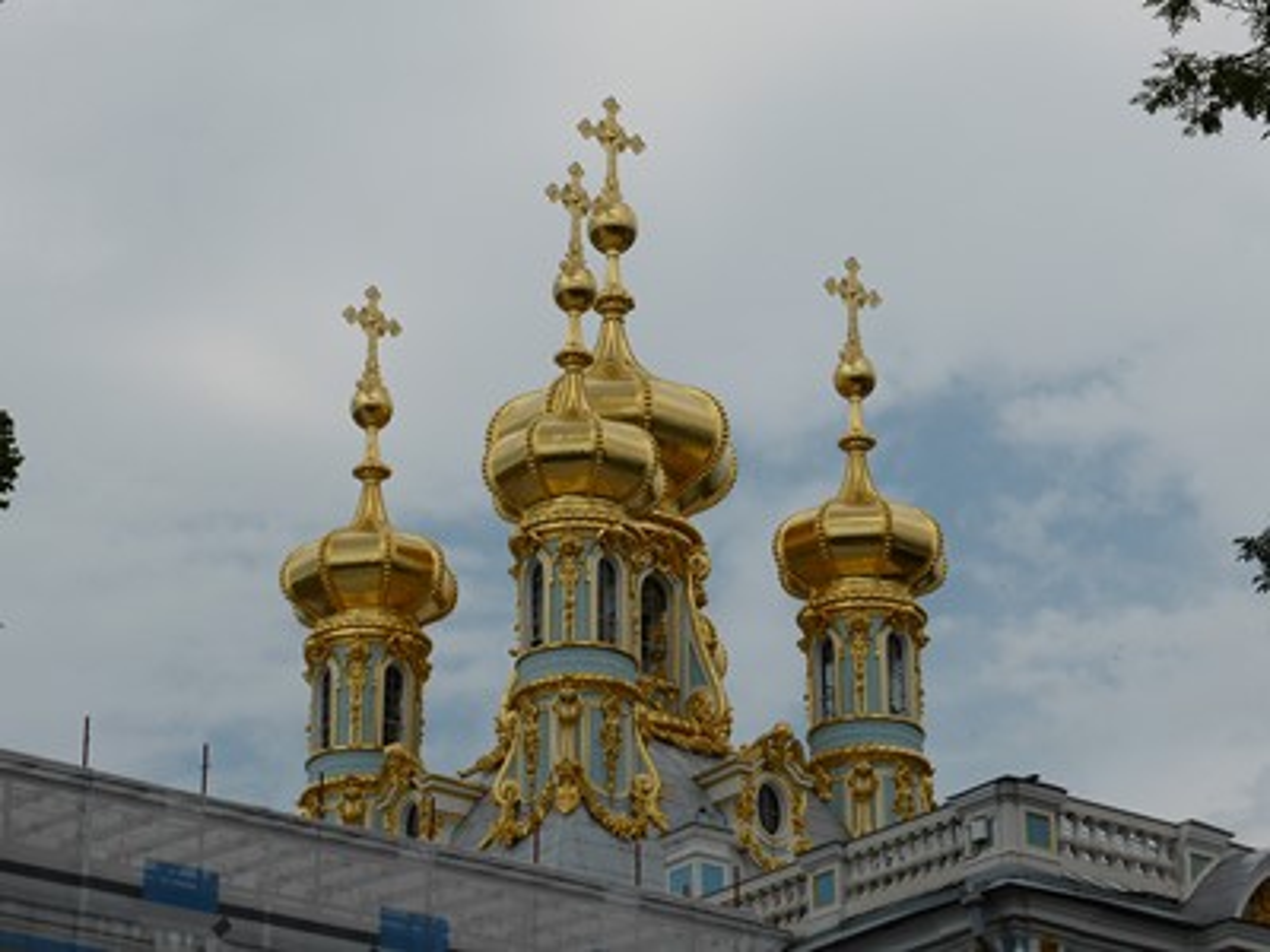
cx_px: 635
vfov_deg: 13.3
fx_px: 4072
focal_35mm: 111
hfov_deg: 17.7
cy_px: 476
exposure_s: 1/1300
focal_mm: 18.2
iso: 100
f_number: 5.3
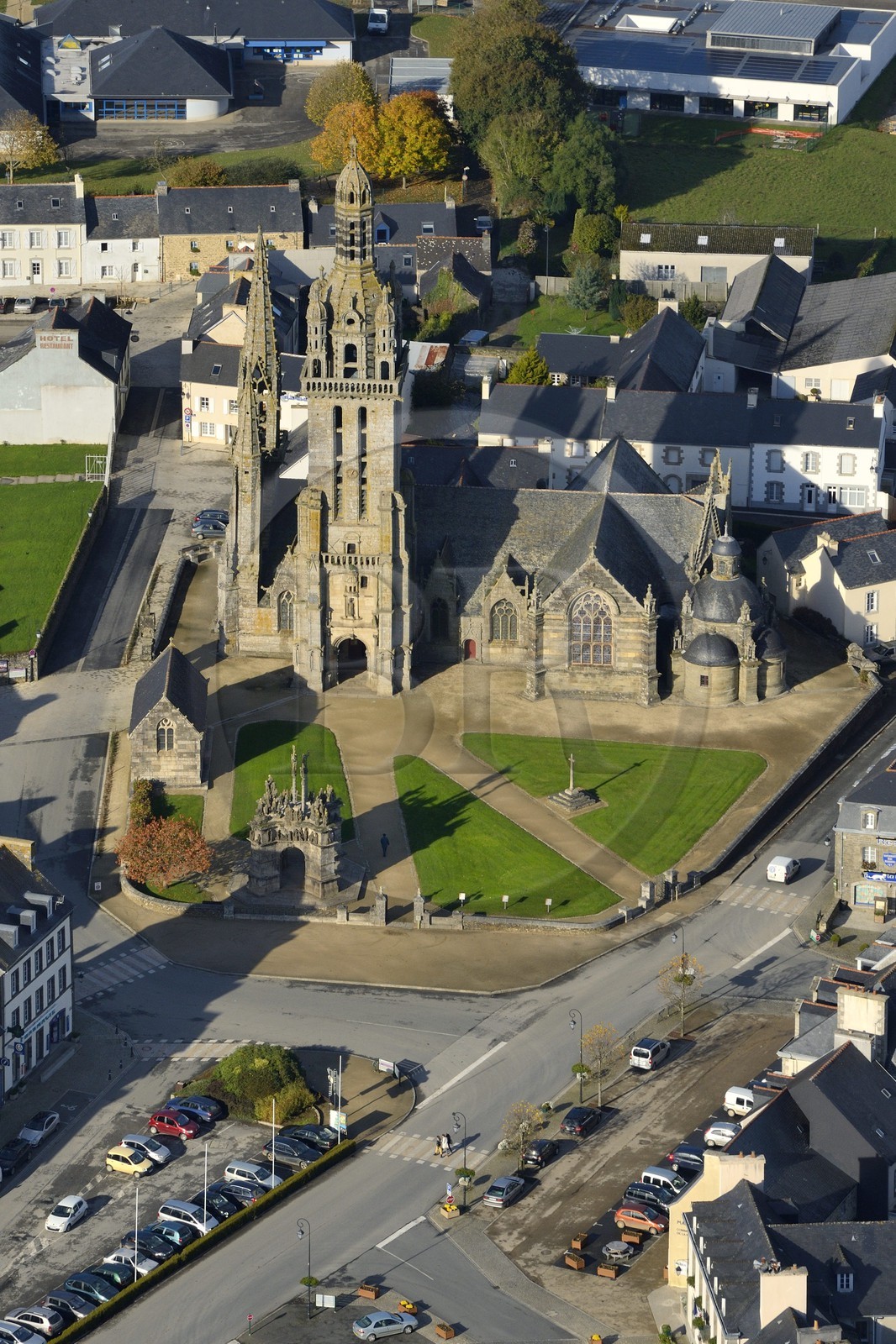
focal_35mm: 200
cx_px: 448
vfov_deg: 10.3
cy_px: 672
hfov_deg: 6.9
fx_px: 7469
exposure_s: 1/800
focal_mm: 200
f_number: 16
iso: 800
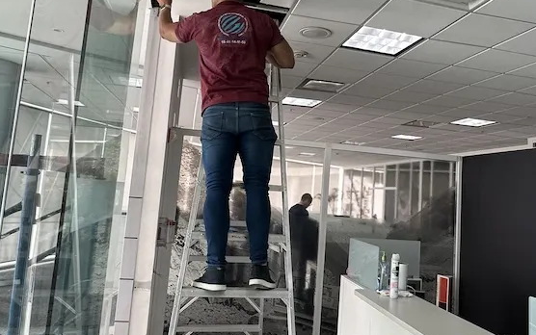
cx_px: 308
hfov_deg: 59.4
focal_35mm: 32
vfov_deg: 39.3
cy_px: 135
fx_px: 468
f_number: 2.2
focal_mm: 2.22
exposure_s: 1/120
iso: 100
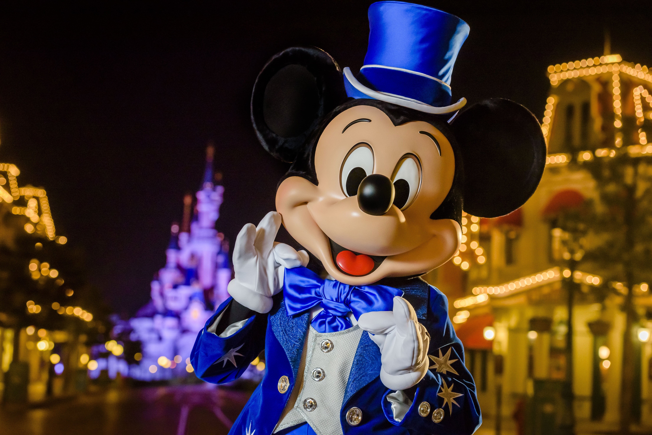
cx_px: 326
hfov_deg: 28.8
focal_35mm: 70
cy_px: 218
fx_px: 1268
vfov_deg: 19.5
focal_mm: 70
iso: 2500
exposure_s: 1/100
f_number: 4
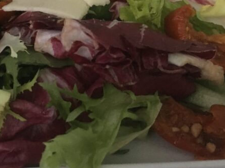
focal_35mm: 67
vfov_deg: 21.8
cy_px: 45
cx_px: 56
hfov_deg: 28.5
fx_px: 435
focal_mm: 4.15
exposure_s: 1/17
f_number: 2.2
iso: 500
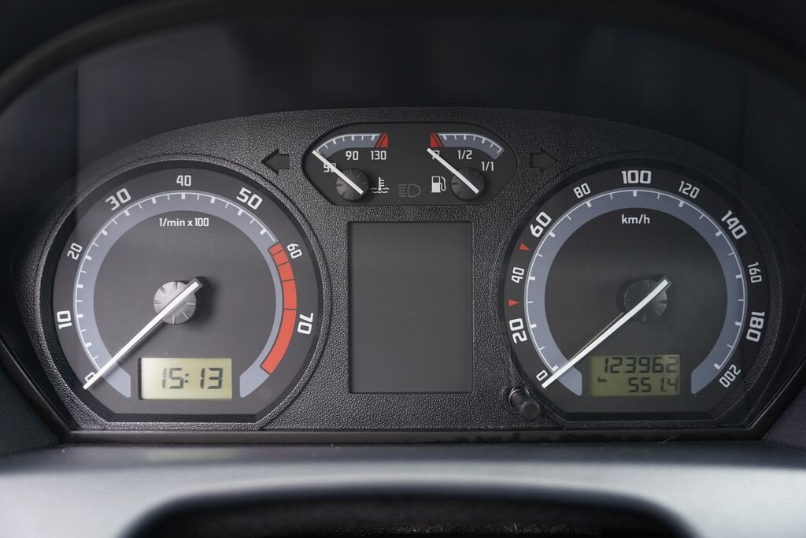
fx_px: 739
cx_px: 403
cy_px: 269
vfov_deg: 40.0
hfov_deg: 57.2
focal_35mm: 33
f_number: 2.8
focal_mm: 33
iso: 640
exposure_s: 1/40
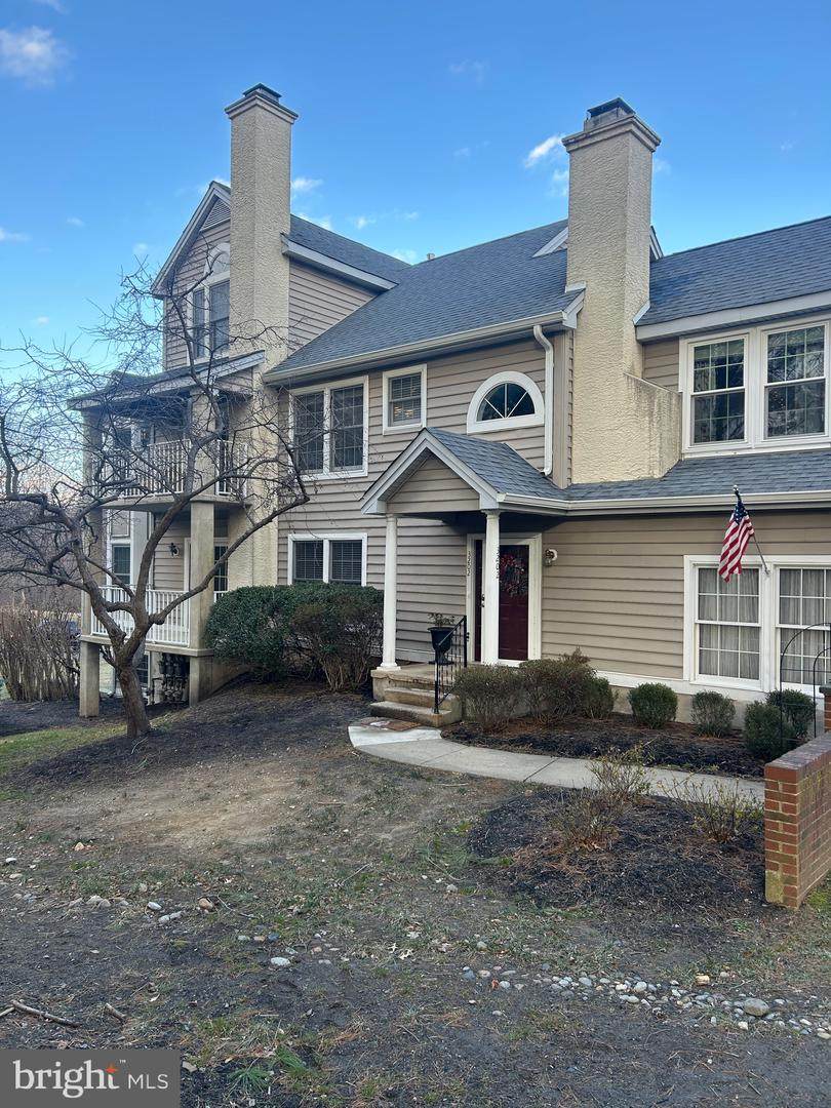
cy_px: 554
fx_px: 832
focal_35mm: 26
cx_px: 416
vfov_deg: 67.3
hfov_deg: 53.1
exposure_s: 1/347
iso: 50
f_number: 1.5
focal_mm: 5.7
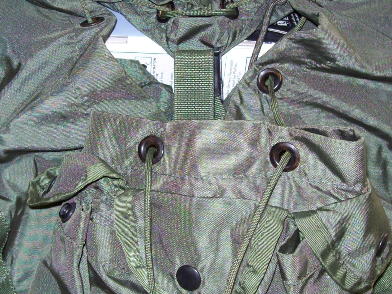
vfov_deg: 21.6
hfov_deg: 28.6
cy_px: 142
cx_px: 181
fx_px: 770
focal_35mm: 68
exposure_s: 1/64
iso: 80
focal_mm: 6
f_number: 2.7
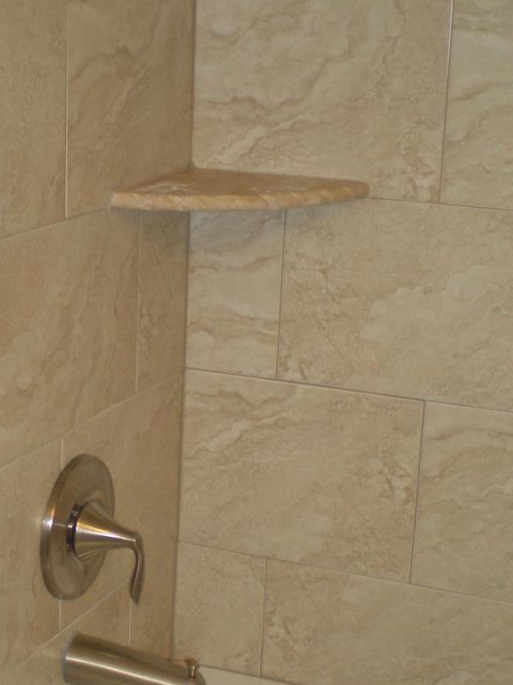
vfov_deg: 25.6
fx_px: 1502
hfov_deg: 19.2
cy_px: 377
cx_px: 125
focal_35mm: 76
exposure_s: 1/30
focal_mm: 6.3
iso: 69
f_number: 3.1
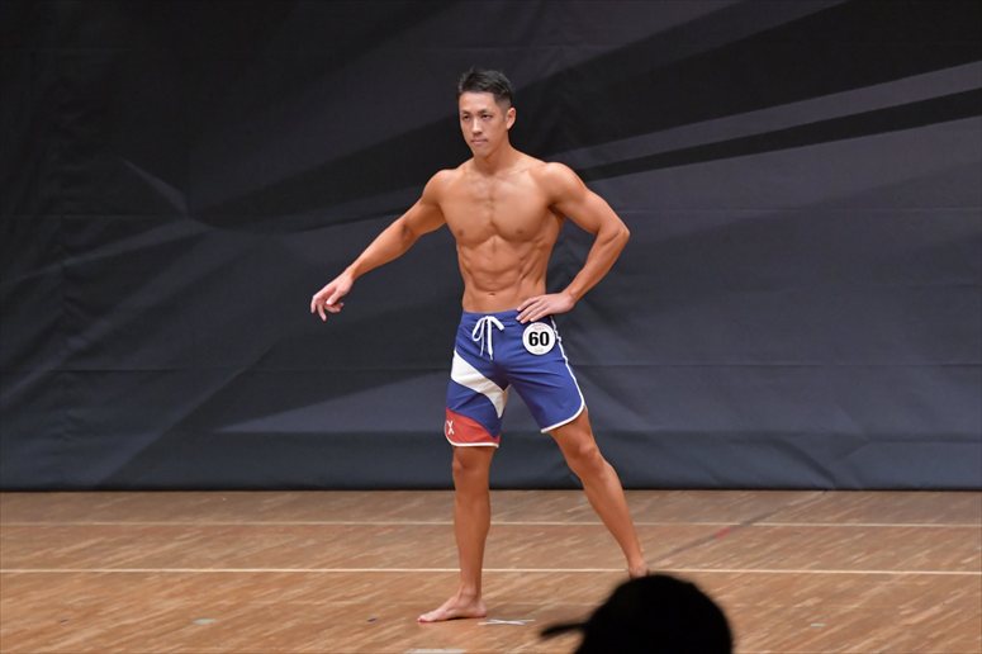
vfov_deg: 4.8
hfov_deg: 7.2
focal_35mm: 285
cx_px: 491
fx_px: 7770
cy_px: 327
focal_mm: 190
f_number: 5.6
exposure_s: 1/400
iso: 6400
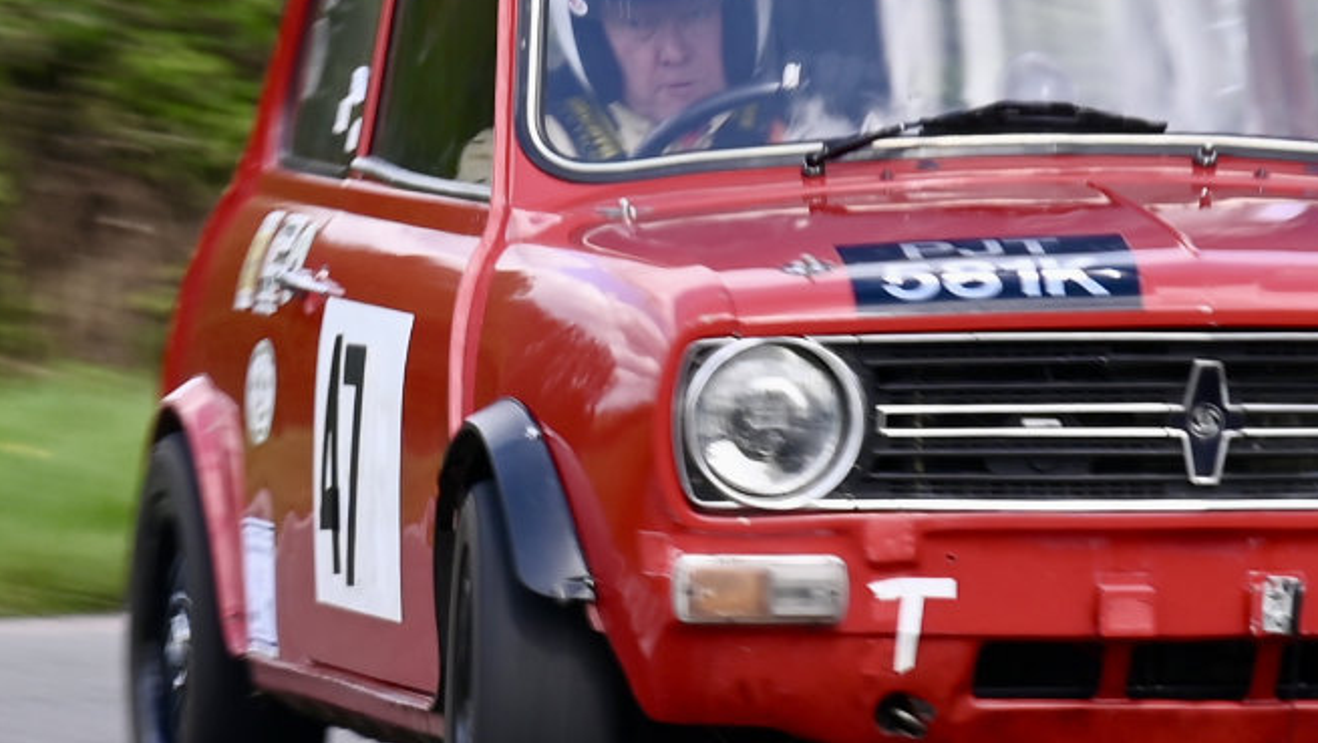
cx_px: -54
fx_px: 22340
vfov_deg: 1.9
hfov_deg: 3.4
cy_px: 262
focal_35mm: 639
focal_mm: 200
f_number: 11
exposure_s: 1/60
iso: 100
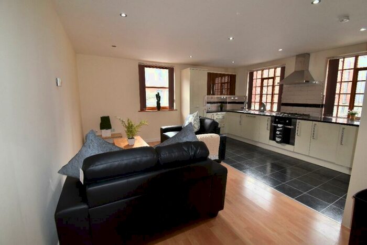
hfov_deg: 100.4
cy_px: 122
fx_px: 153
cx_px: 184
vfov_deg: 77.4
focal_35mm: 15
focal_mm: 10
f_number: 11
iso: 720
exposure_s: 1/15
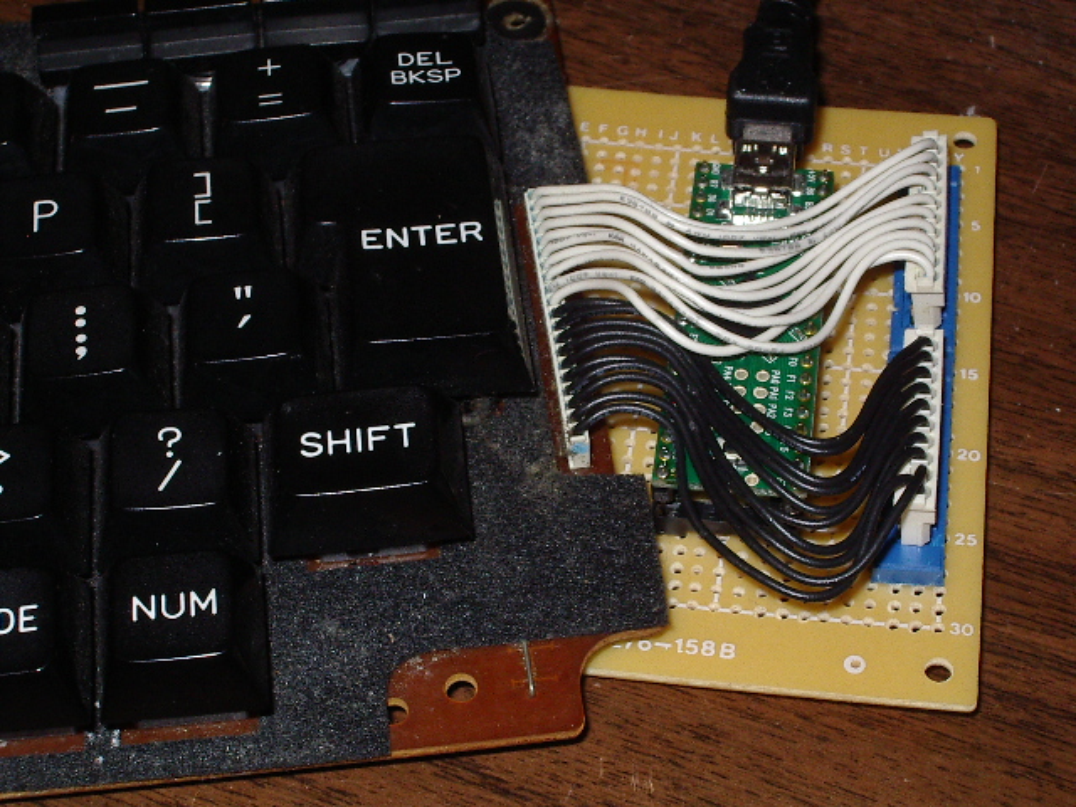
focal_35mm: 76
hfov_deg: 25.7
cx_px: 538
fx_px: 2362
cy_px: 404
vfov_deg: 19.4
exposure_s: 1/80
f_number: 6.9
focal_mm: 11.5
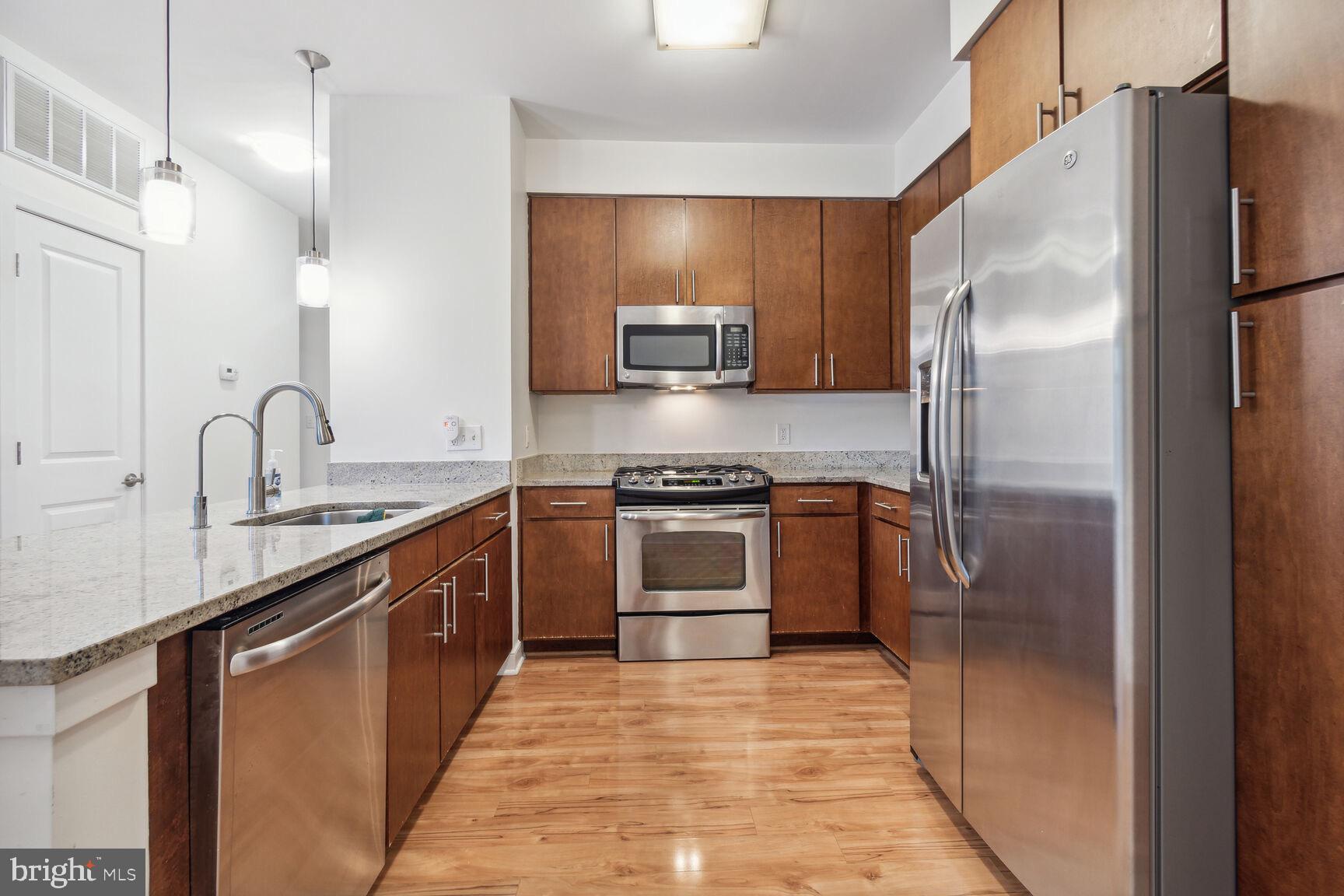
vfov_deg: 77.3
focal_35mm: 15
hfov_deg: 100.4
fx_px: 560
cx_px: 672
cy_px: 448
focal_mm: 10
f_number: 9
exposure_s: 1/2
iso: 200
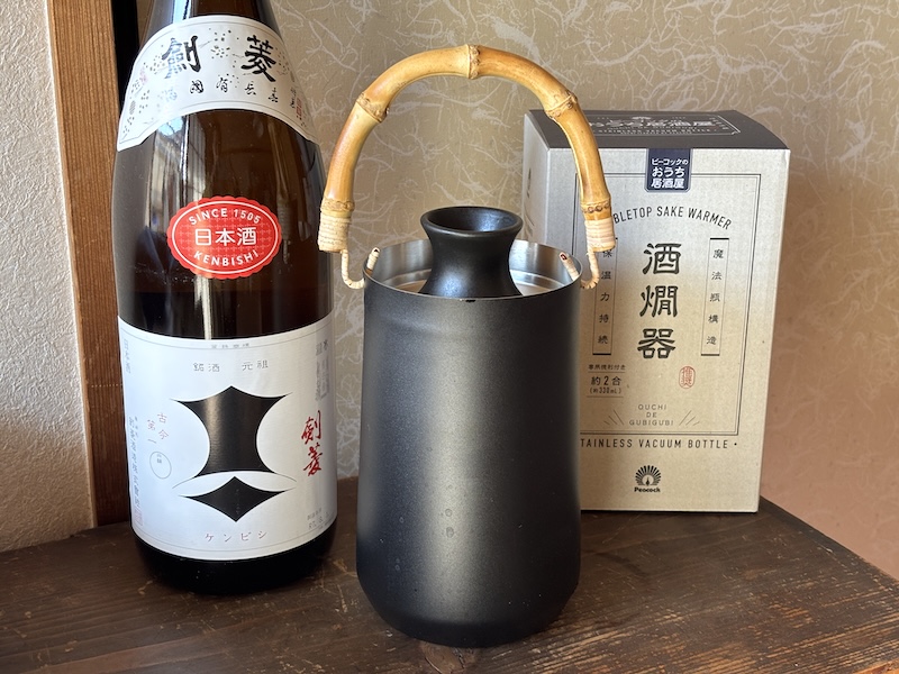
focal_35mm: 52
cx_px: 450
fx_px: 1350
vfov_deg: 28.0
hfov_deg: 36.8
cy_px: 337
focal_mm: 5.96
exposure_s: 1/60
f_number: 1.6
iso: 80
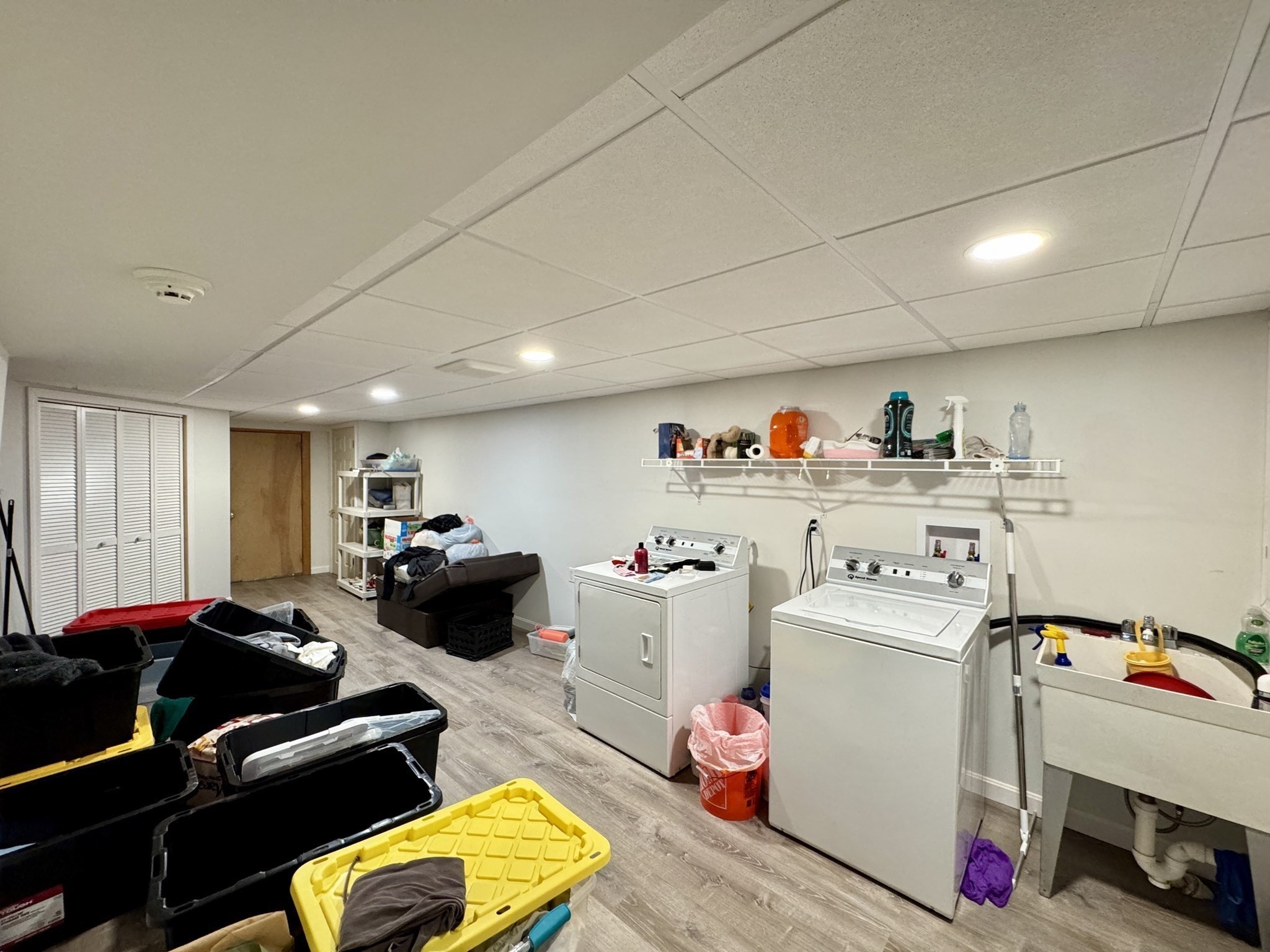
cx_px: 635
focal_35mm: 14
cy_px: 476
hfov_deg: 102.1
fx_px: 514
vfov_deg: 85.7
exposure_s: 1/60
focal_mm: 2.22
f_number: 2.2
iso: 400
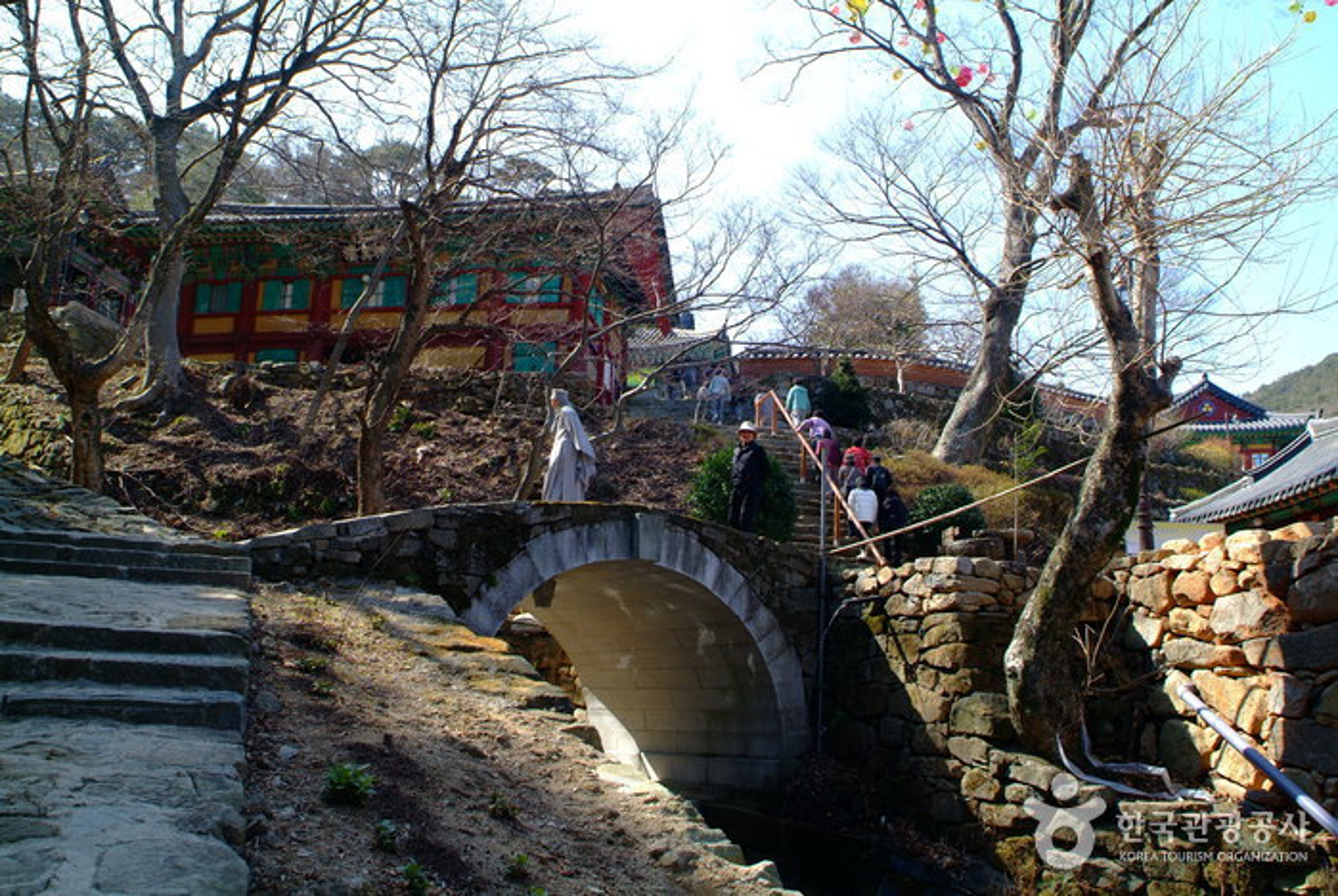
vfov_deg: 43.7
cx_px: 669
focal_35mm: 30
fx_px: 1116
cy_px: 448
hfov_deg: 61.9
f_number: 8
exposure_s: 1/125
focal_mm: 20
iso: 200
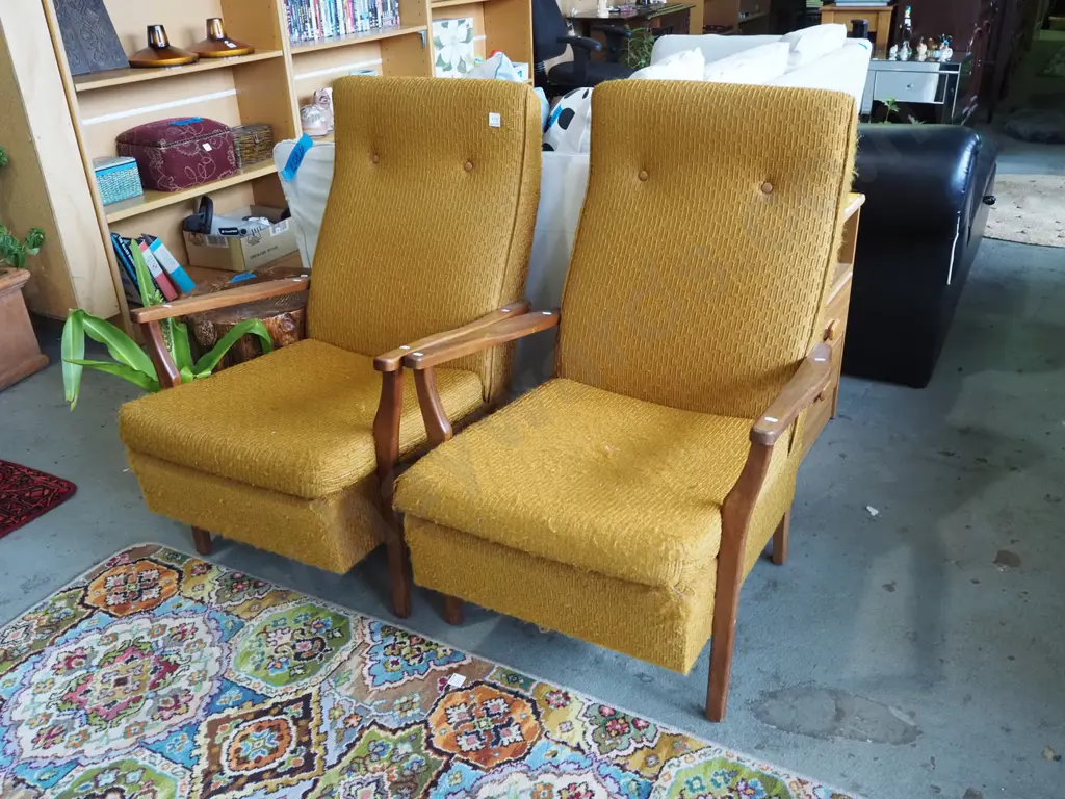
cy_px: 400
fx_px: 923
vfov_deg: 46.8
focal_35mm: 30
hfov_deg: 60.0
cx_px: 532
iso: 2500
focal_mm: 15
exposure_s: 1/80
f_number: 5
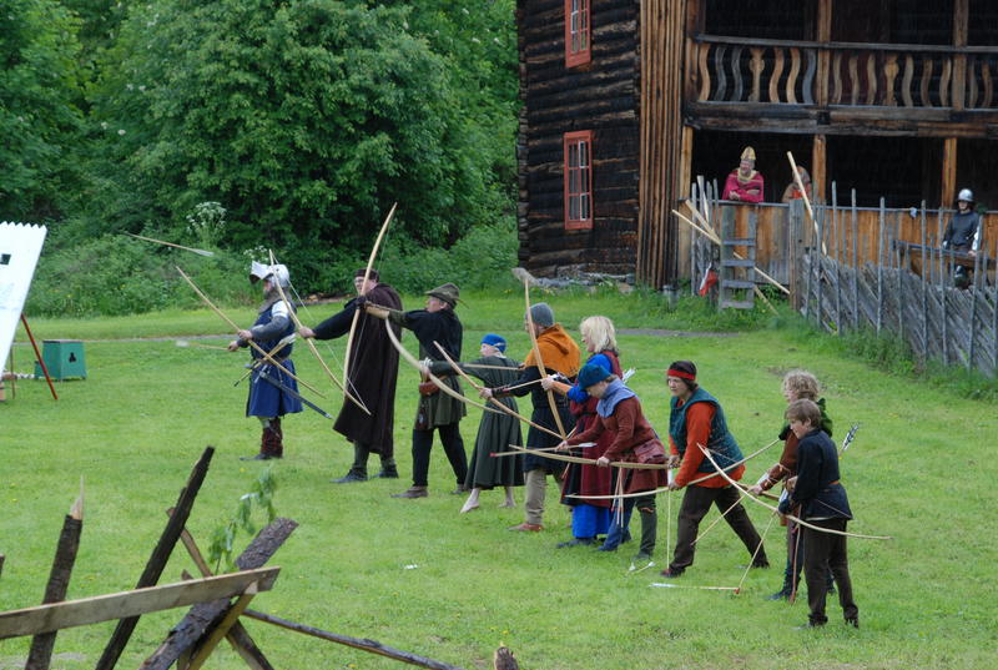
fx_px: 4584
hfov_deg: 12.4
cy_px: 335
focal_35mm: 165
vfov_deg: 8.4
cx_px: 499
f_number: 5.6
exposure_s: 1/125
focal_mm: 110
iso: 280
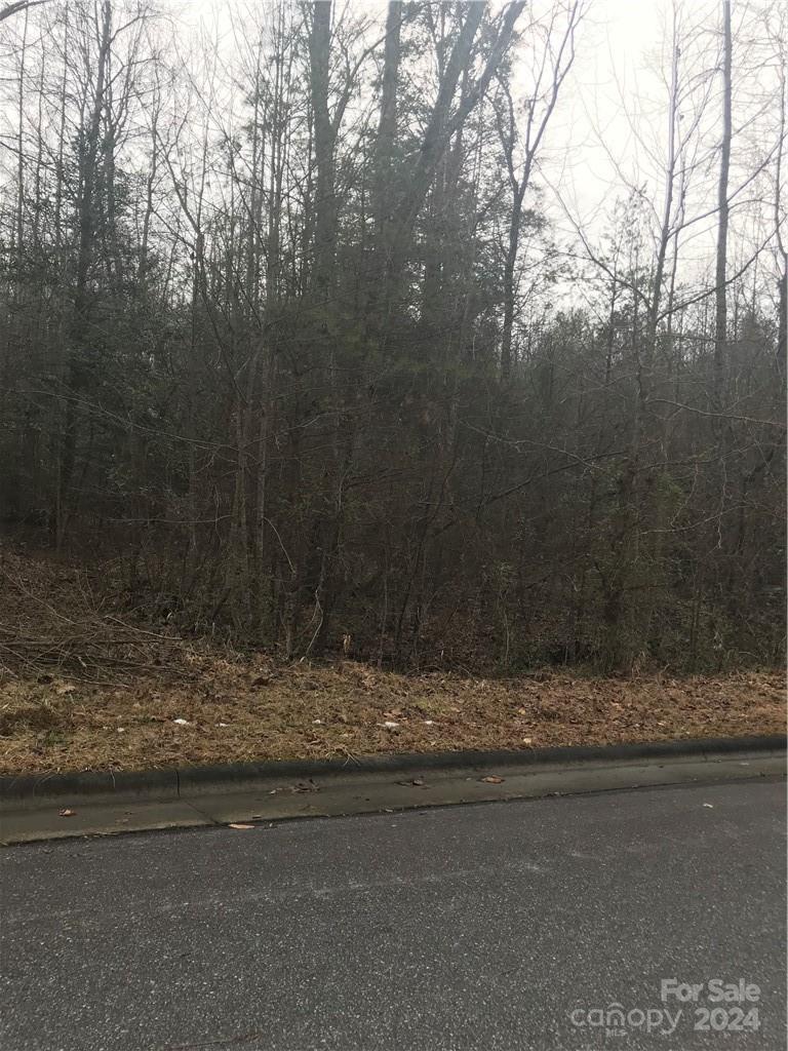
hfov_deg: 49.7
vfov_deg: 63.4
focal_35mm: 28
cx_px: 394
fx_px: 850
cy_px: 526
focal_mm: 3.99
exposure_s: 1/967
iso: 20
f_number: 1.8
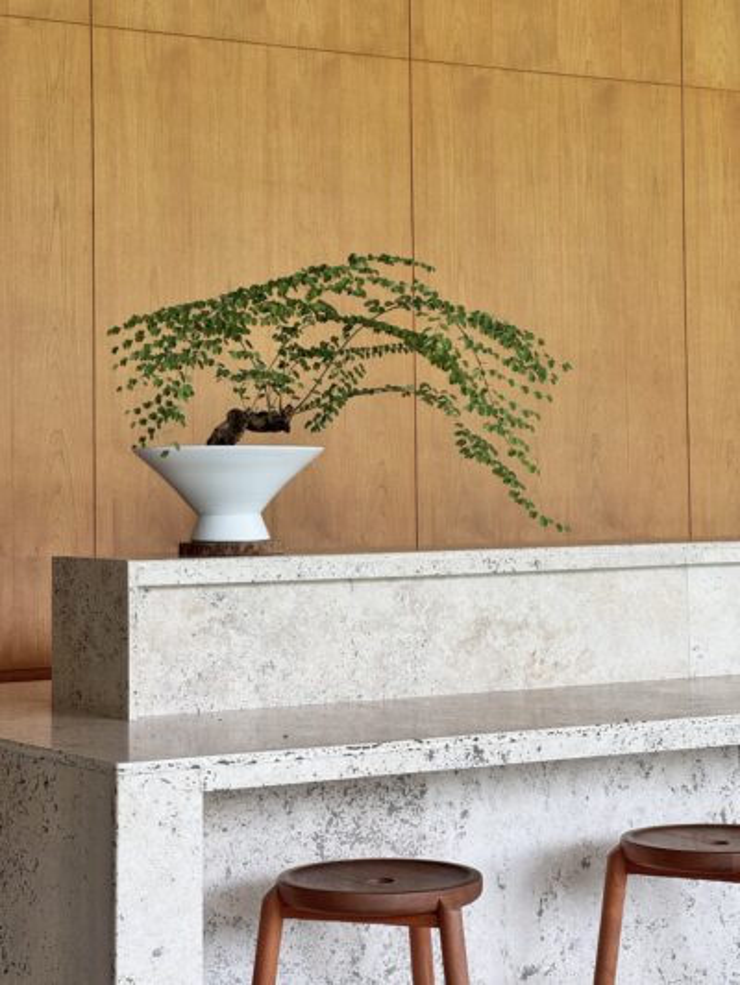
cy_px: 492
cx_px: 370
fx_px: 2194
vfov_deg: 25.3
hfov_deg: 19.1
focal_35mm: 77
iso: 64
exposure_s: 1/99
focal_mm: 9
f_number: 2.8
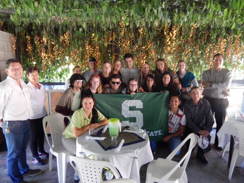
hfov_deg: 69.4
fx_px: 176
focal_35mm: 25
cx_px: 122
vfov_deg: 54.9
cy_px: 92
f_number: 3.4
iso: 360
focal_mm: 4.5
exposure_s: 1/30
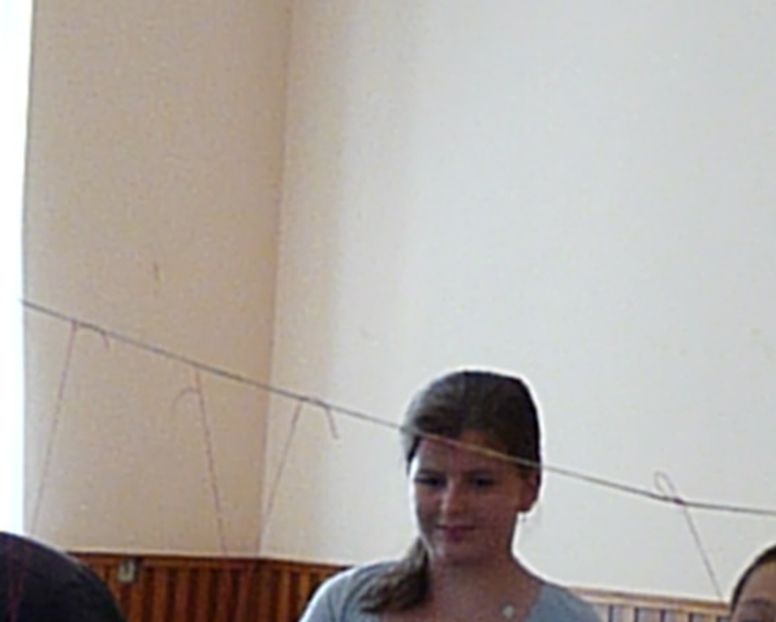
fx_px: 2183
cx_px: 385
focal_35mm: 95
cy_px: 775
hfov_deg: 20.2
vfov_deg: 15.5
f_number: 2.8
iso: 800
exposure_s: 1/100
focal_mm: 4.8
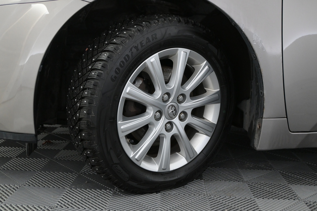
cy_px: 106
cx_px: 158
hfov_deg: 46.4
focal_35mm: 42
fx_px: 370
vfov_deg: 31.9
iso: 2500
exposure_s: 1/100
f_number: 5
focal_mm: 28
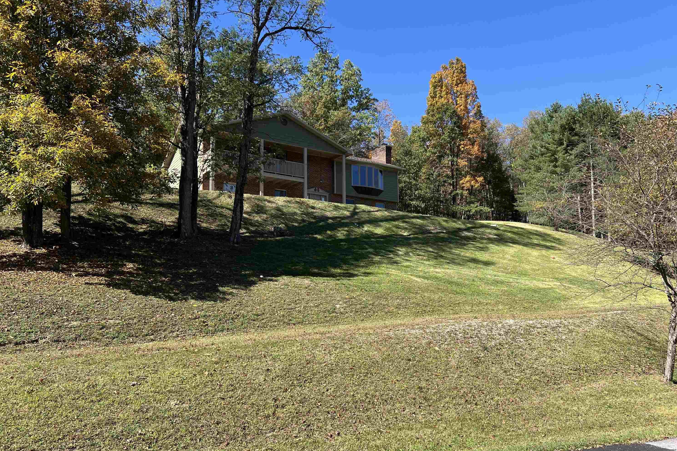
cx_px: 346
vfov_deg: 46.3
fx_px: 527
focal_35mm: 28
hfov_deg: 65.5
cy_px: 252
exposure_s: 1/1724
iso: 50
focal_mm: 5.7
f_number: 1.5
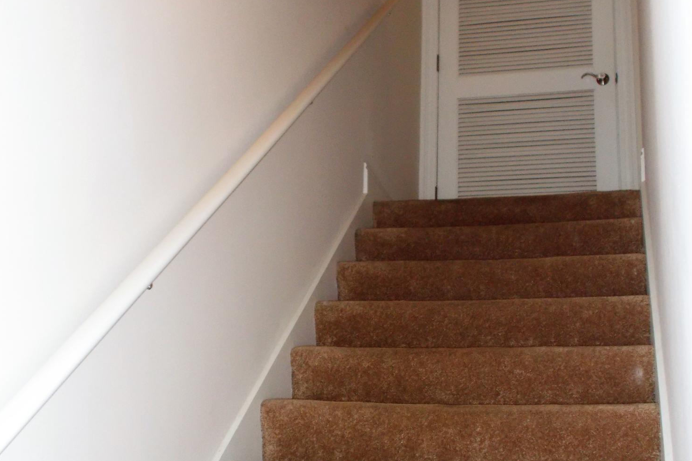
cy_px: 216
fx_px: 1057
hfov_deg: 36.2
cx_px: 342
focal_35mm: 55
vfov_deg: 24.6
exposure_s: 1/30
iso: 250
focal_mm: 6.9
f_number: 3.9
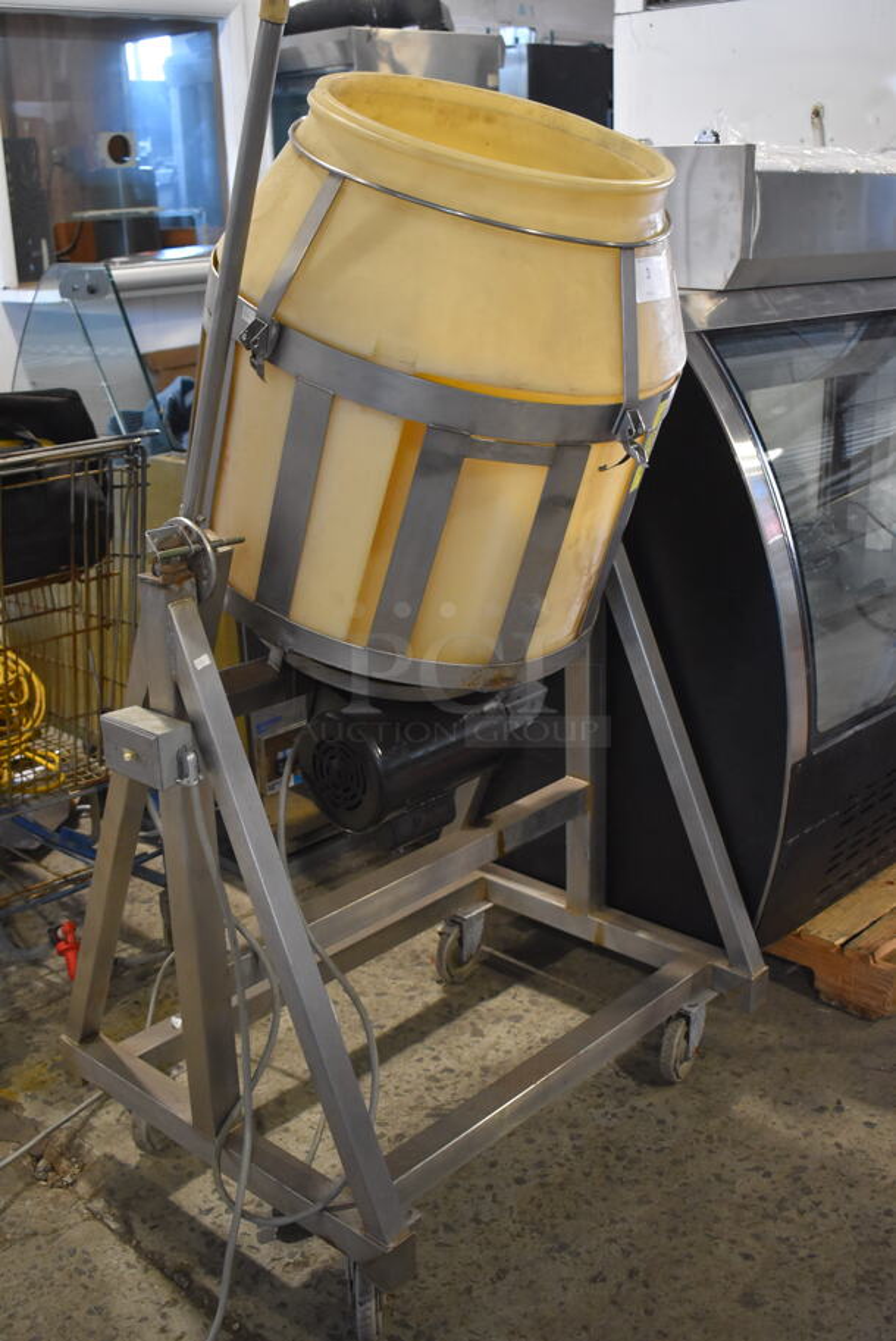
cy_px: 670
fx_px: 1398
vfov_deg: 51.3
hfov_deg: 35.5
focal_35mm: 38
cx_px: 448
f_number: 4
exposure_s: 1/125
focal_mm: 25
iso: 2000
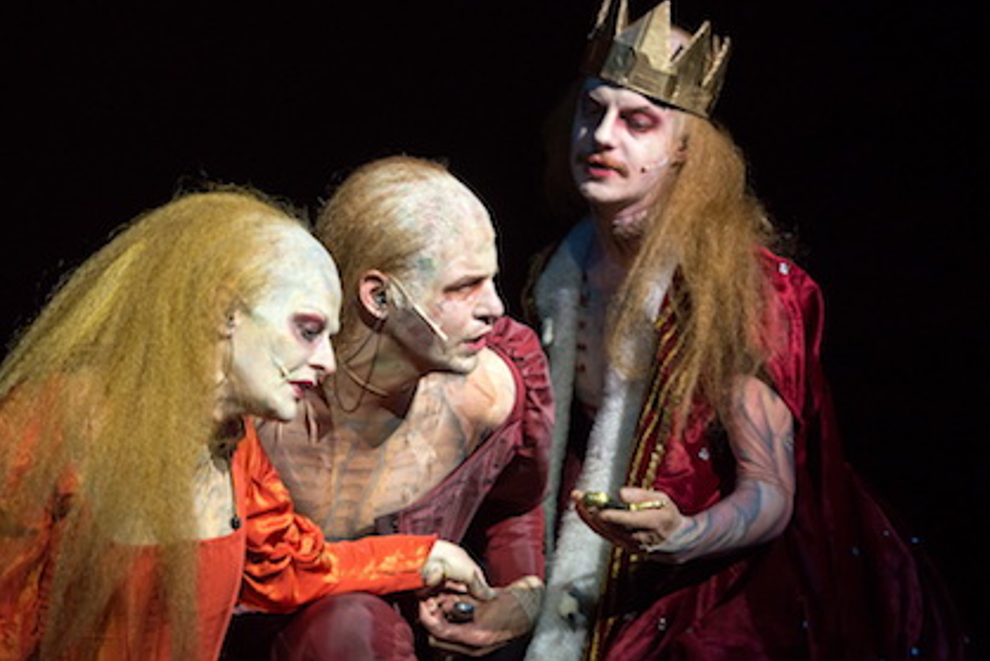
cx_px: 398
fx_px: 4979
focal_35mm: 181
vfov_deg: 7.6
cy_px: 374
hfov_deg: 11.4
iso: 1600
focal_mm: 135
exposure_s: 1/125
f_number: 3.5
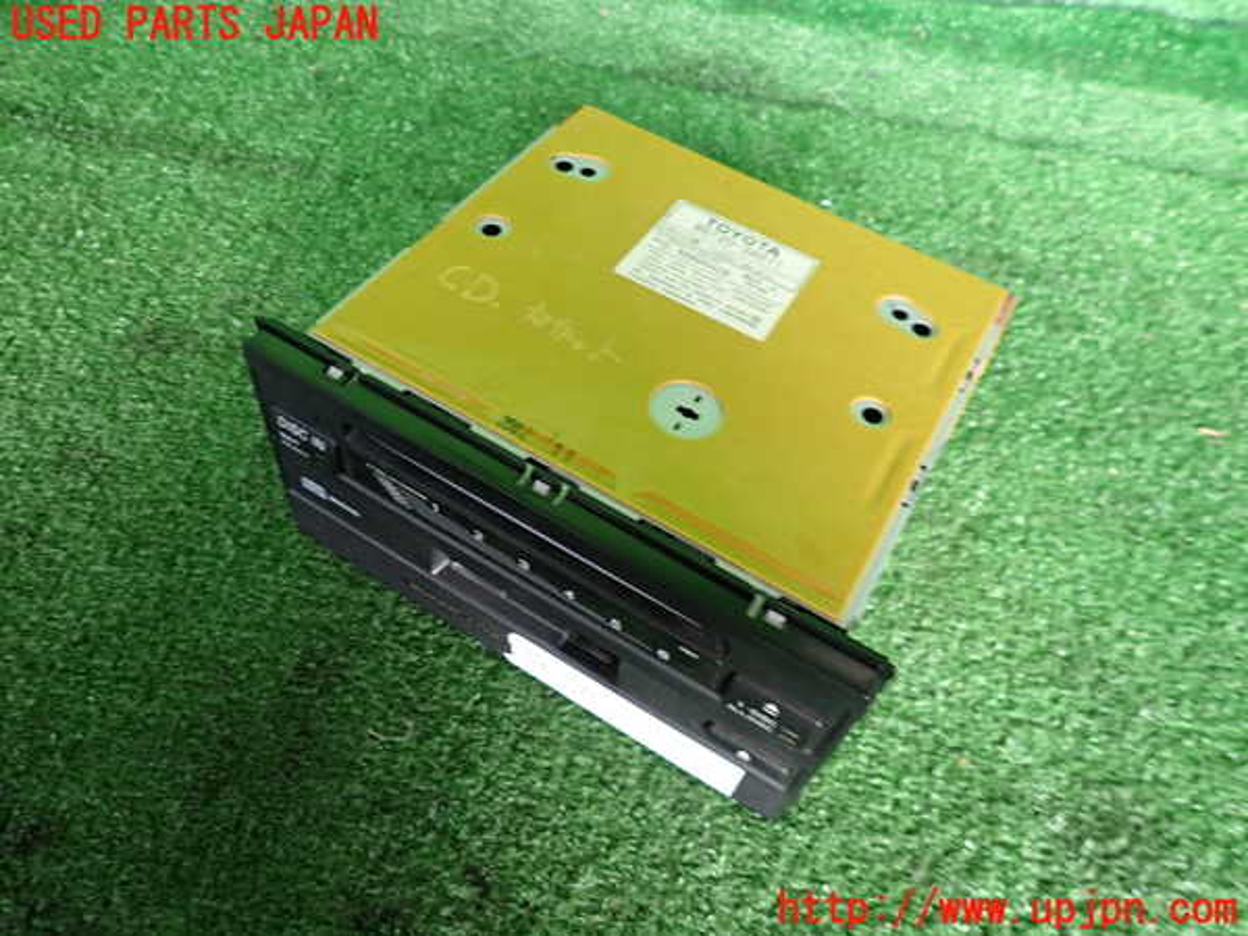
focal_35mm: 25
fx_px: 901
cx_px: 624
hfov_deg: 69.4
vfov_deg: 54.9
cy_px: 468
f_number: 2
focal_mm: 4.5
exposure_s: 1/30
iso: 320
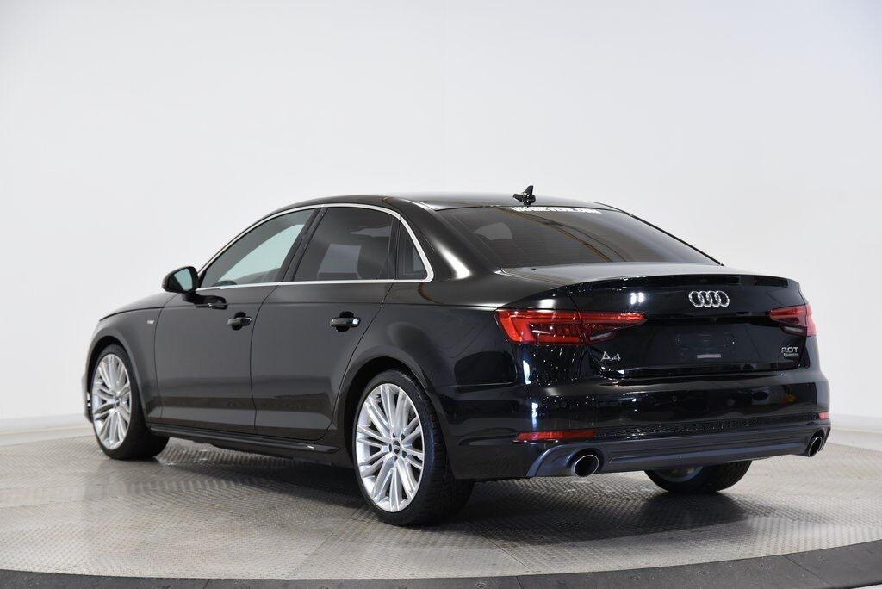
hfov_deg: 28.8
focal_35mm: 70
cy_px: 294
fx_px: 1716
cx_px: 441
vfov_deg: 19.5
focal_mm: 70
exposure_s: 1/80
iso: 1600
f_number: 4.5
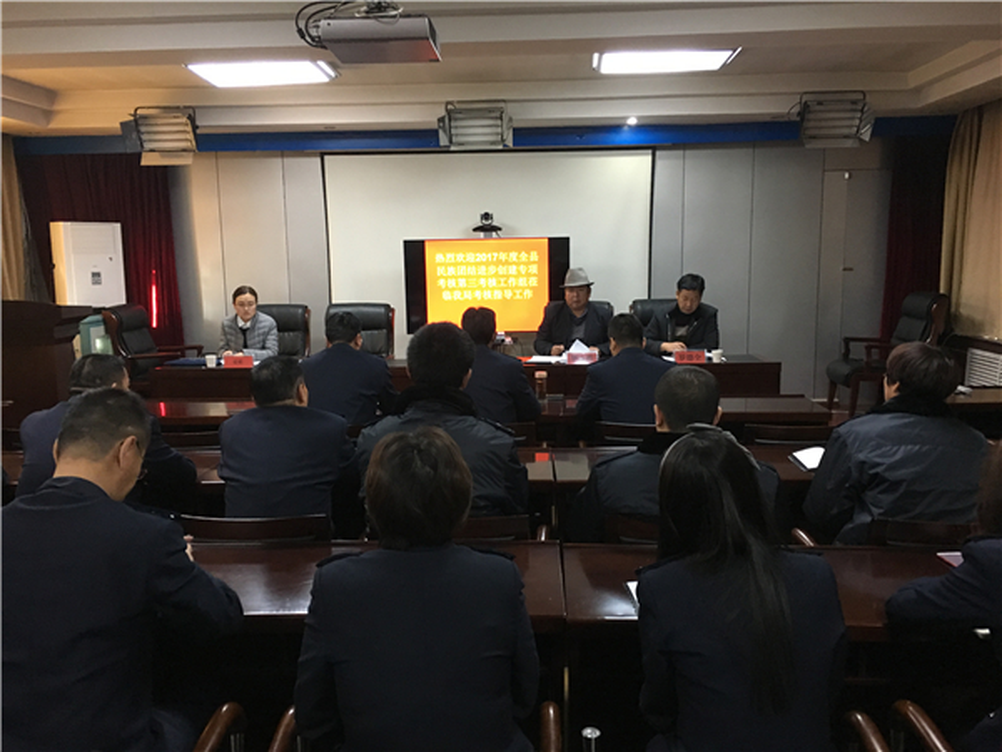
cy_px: 376
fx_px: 839
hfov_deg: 61.7
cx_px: 501
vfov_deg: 48.2
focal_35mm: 29
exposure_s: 1/25
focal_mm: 4.15
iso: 200
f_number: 2.2
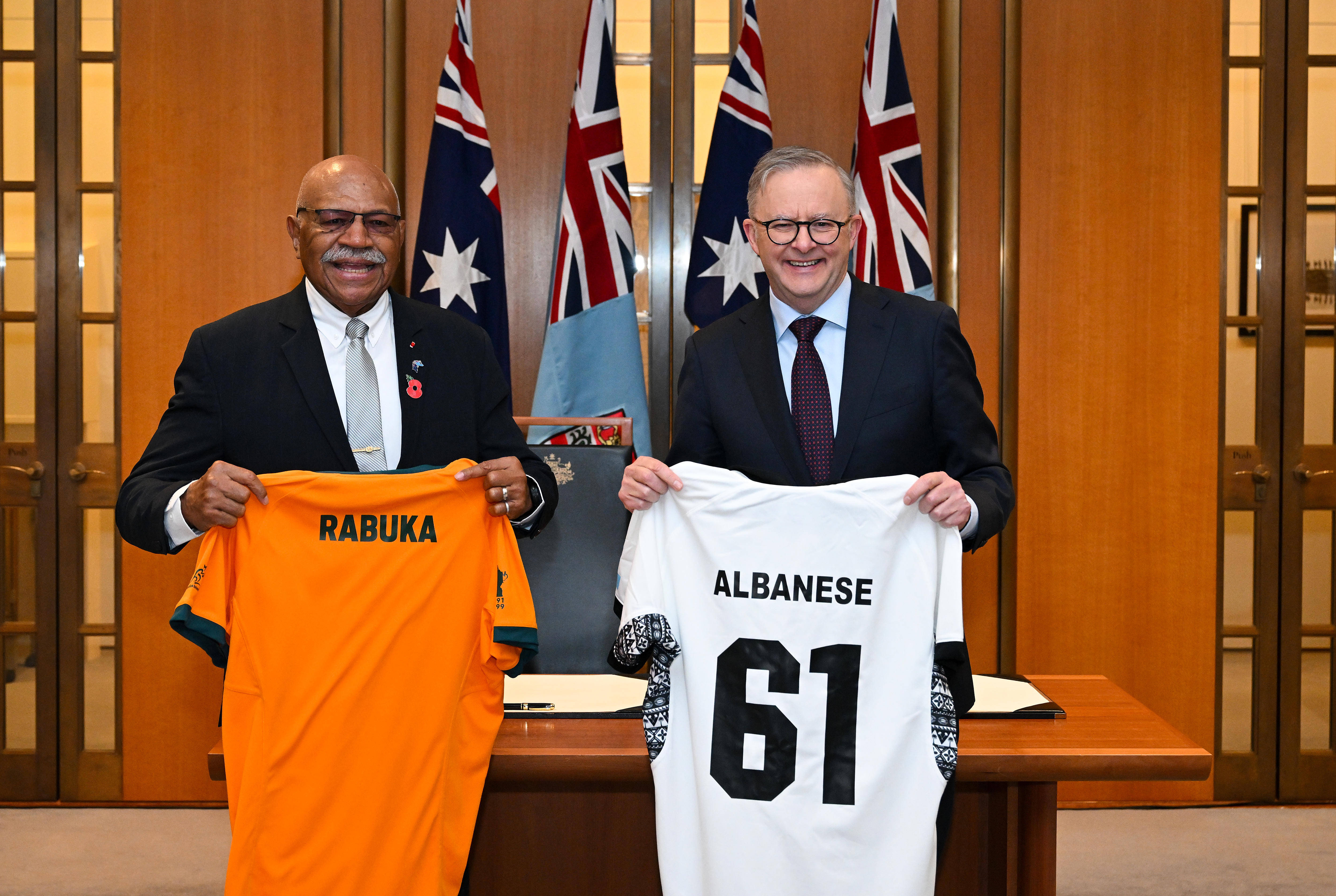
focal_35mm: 50
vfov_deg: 27.1
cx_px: 668
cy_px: 448
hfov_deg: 39.5
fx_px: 1859
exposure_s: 1/200
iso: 3200
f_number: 4.5
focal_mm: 50
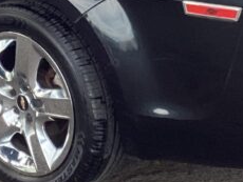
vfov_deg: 10.7
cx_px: 72
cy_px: 3
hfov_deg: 14.2
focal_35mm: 138
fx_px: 970
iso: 40
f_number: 2.4
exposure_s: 1/120
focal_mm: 3.3
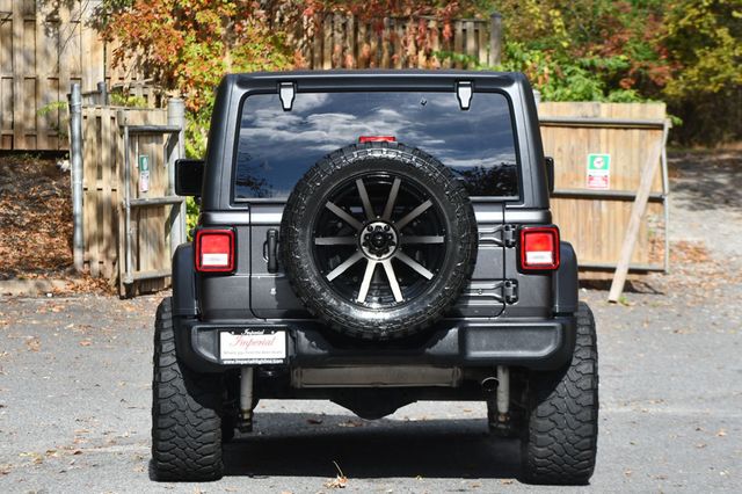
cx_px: 371
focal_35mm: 153
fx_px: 3152
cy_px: 247
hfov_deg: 13.4
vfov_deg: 9.0
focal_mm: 102
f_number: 8
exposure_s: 1/250
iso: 140
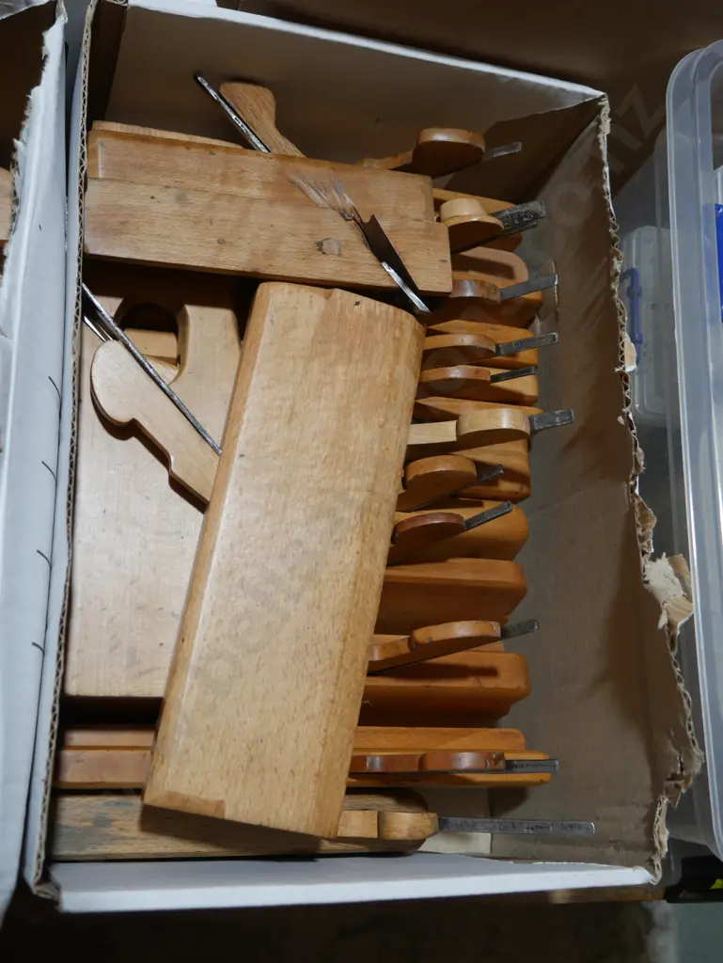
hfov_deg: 36.0
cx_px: 362
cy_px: 482
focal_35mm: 40
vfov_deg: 46.8
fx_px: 1113
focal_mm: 20
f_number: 4.5
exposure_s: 1/60
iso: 200
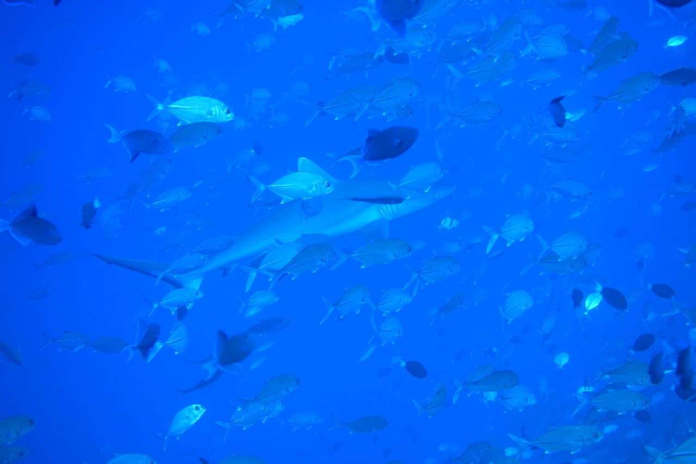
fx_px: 1334
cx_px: 348
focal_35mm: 69
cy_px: 232
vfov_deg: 19.7
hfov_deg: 29.2
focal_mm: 25.26
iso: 125
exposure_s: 1/80
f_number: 4
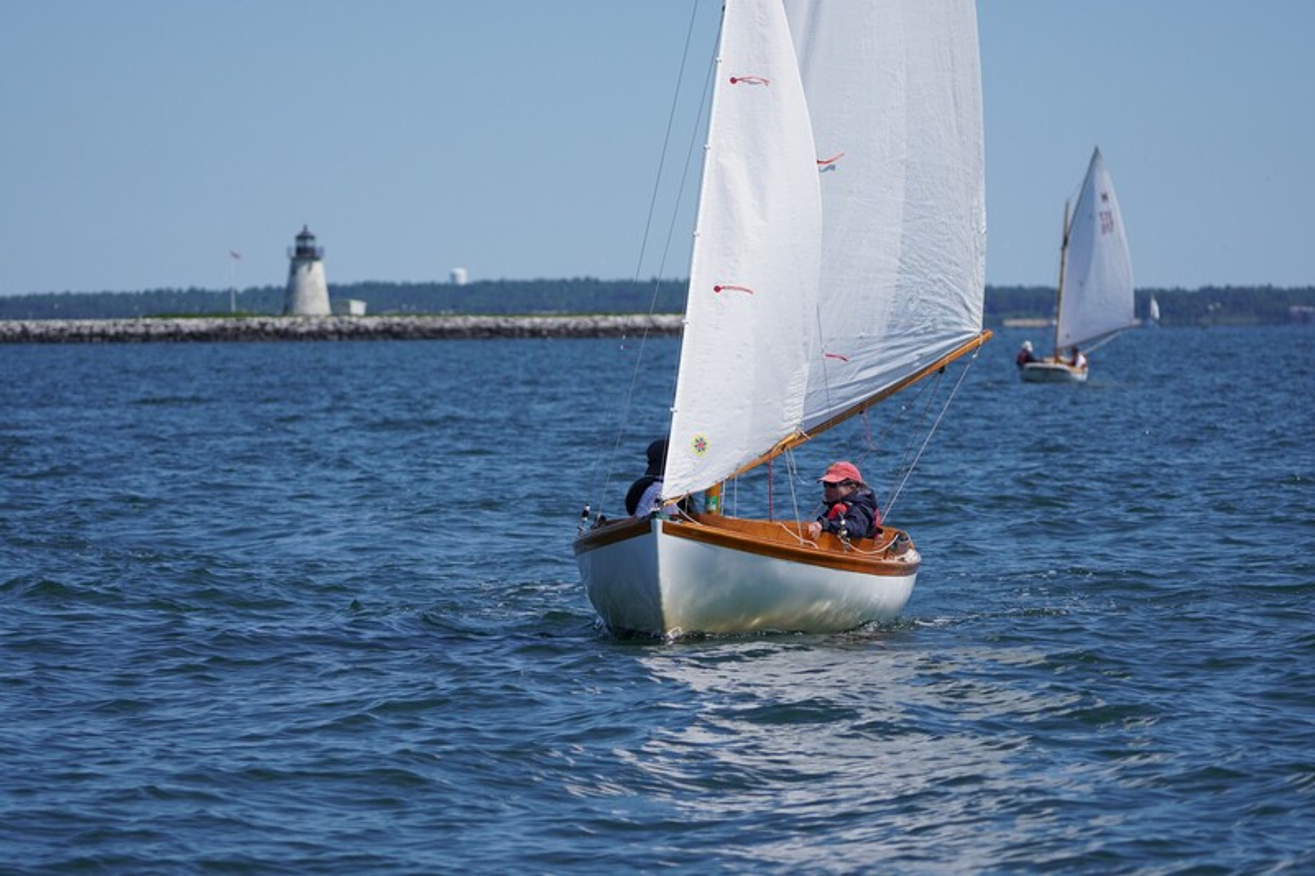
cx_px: 658
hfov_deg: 9.2
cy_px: 438
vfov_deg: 6.1
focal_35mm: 225
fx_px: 8217
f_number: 5
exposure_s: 1/2000
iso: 200
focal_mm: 150
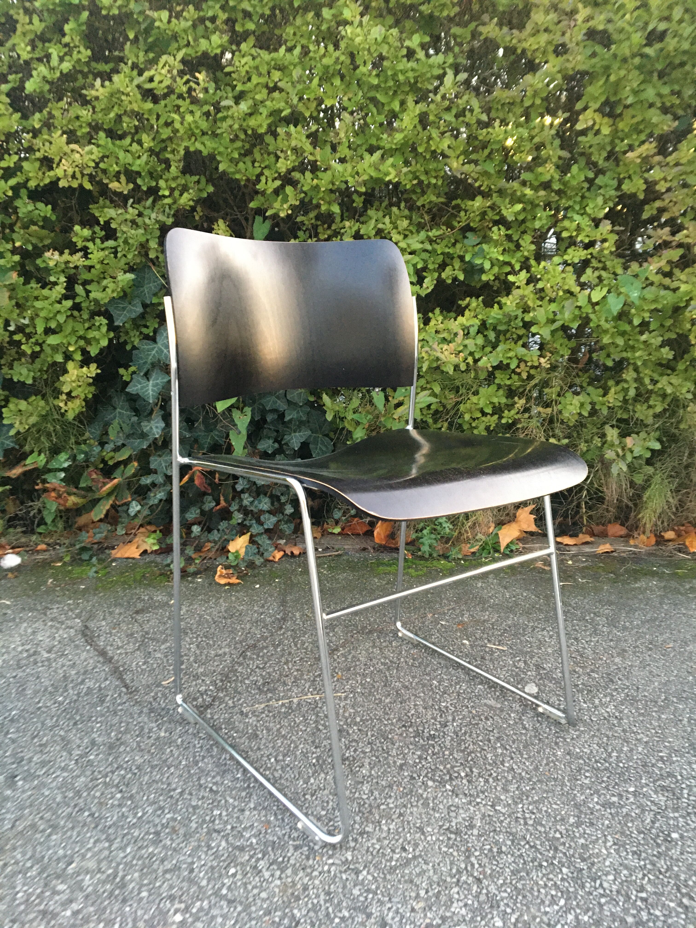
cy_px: 464
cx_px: 348
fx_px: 777
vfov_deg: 61.7
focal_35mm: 29
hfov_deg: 48.2
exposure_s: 1/17
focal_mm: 4.15
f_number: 2.2
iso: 250
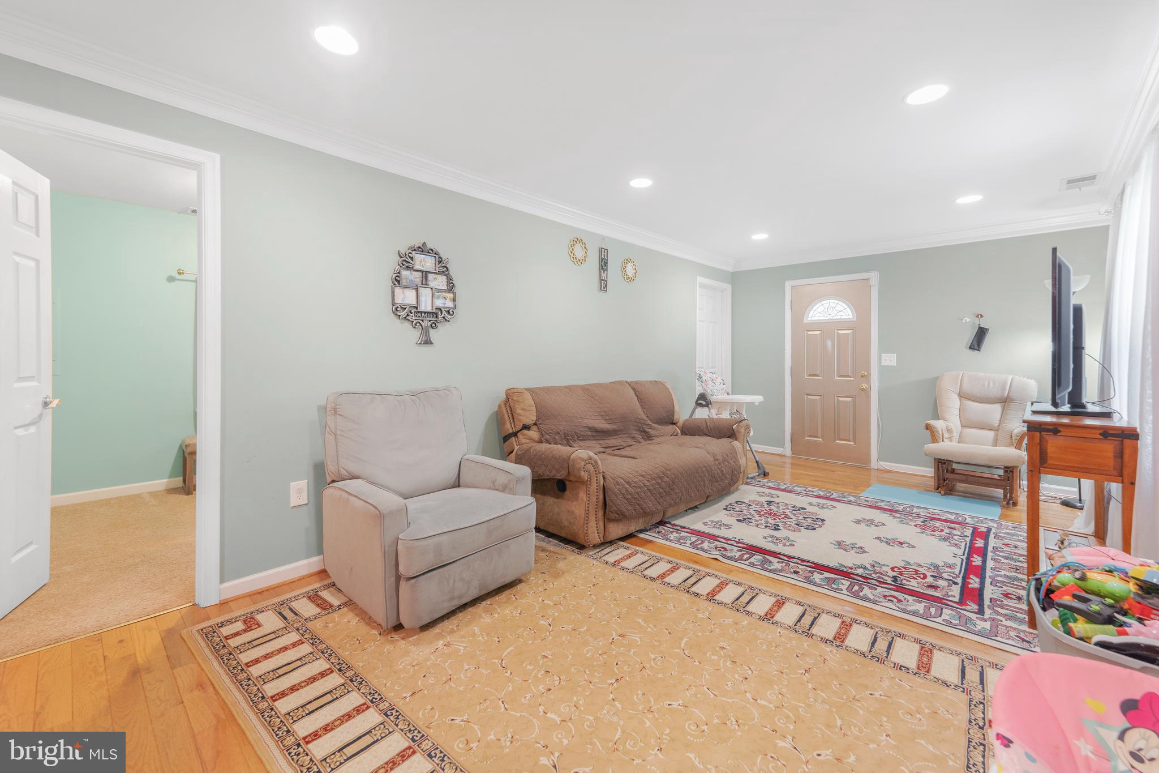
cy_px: 386
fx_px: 451
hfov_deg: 104.3
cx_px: 580
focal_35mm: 14
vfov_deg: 81.2
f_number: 5.6
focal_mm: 14
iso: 400
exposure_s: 1/5
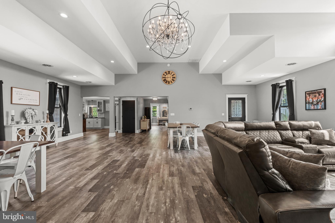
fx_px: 149
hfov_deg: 96.7
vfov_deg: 73.7
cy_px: 112
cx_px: 168
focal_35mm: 16
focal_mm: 16
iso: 320
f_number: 8
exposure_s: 1/10
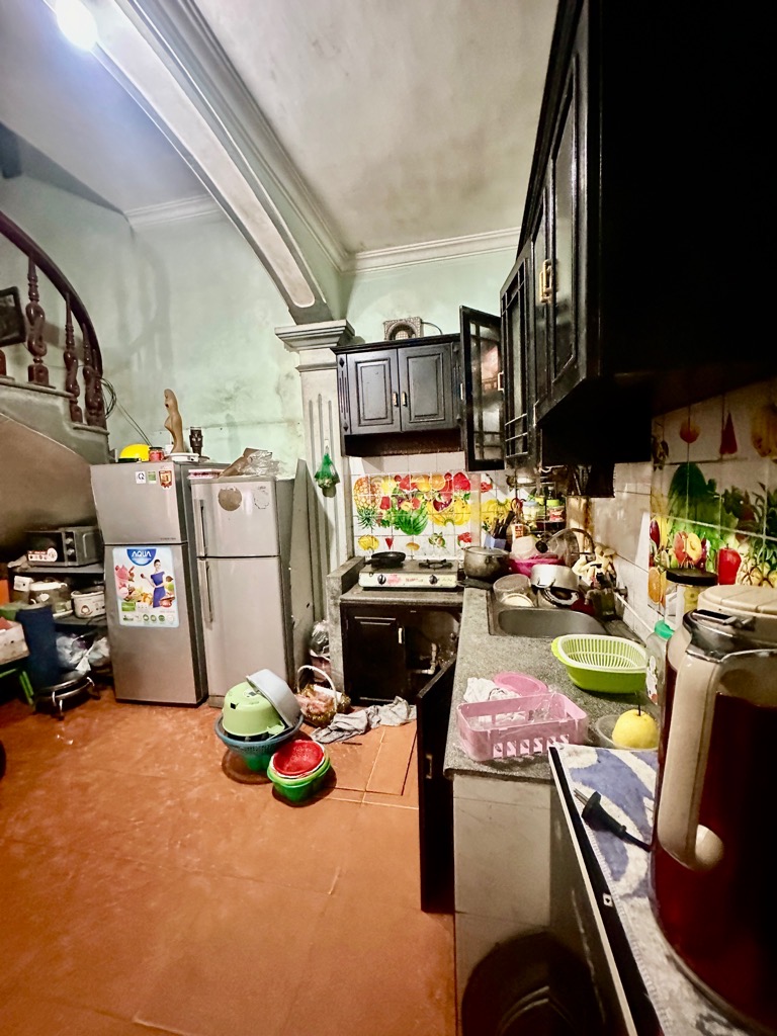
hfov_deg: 85.7
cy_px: 518
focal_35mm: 14
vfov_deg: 102.1
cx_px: 388
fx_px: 419
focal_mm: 2.22
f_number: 2.2
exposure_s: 1/50
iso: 1250
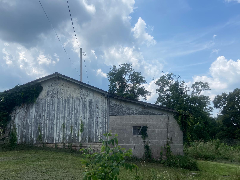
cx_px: 114
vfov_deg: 42.9
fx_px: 229
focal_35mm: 33
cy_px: 100
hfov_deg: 55.3
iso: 32
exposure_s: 1/3401
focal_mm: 4.25
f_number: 1.8
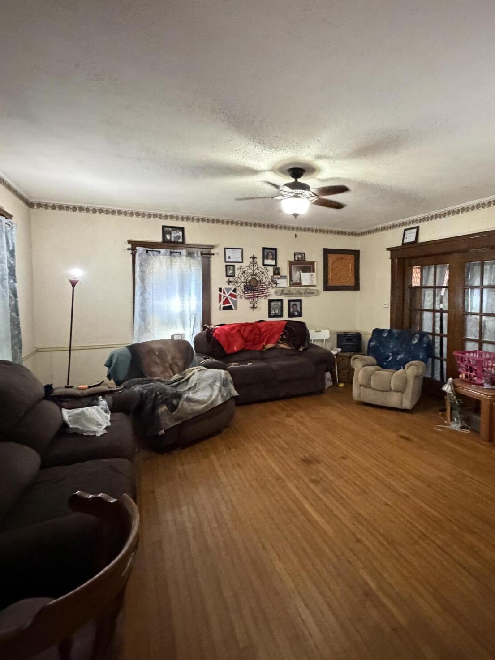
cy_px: 314
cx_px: 306
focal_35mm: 19
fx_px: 362
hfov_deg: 67.7
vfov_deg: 84.6
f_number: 2.2
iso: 1250
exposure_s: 1/60
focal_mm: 2.22
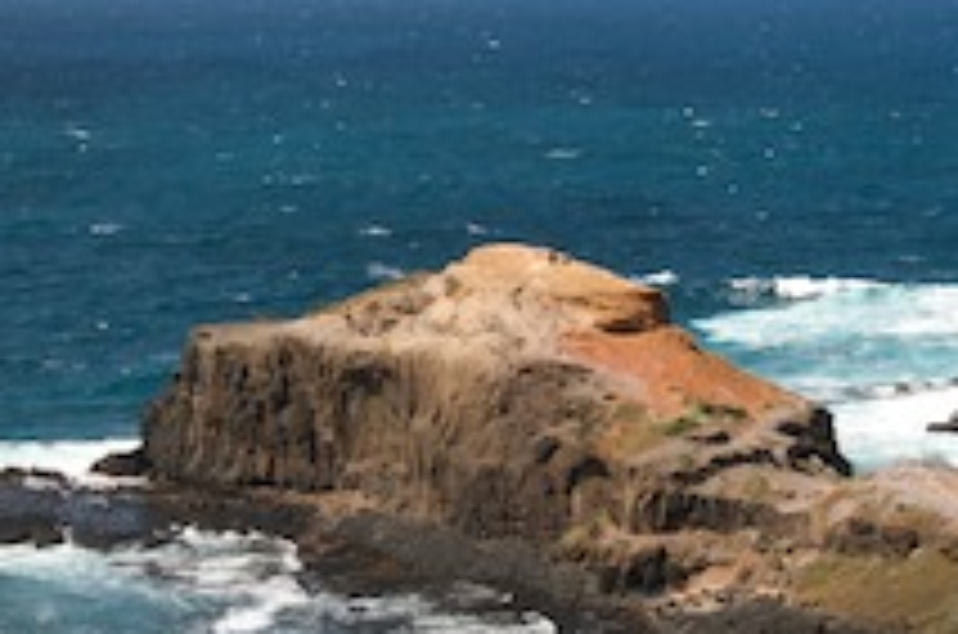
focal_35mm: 127
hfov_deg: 16.2
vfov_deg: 10.7
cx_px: 594
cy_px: 283
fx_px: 3372
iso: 250
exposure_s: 1/500
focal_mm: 30
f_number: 11
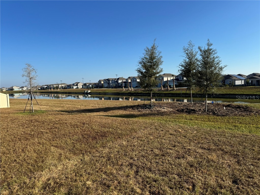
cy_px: 98
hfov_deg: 71.6
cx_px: 130
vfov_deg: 56.8
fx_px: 180
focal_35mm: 24
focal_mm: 6.76
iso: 80
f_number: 1.78
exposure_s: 1/4310
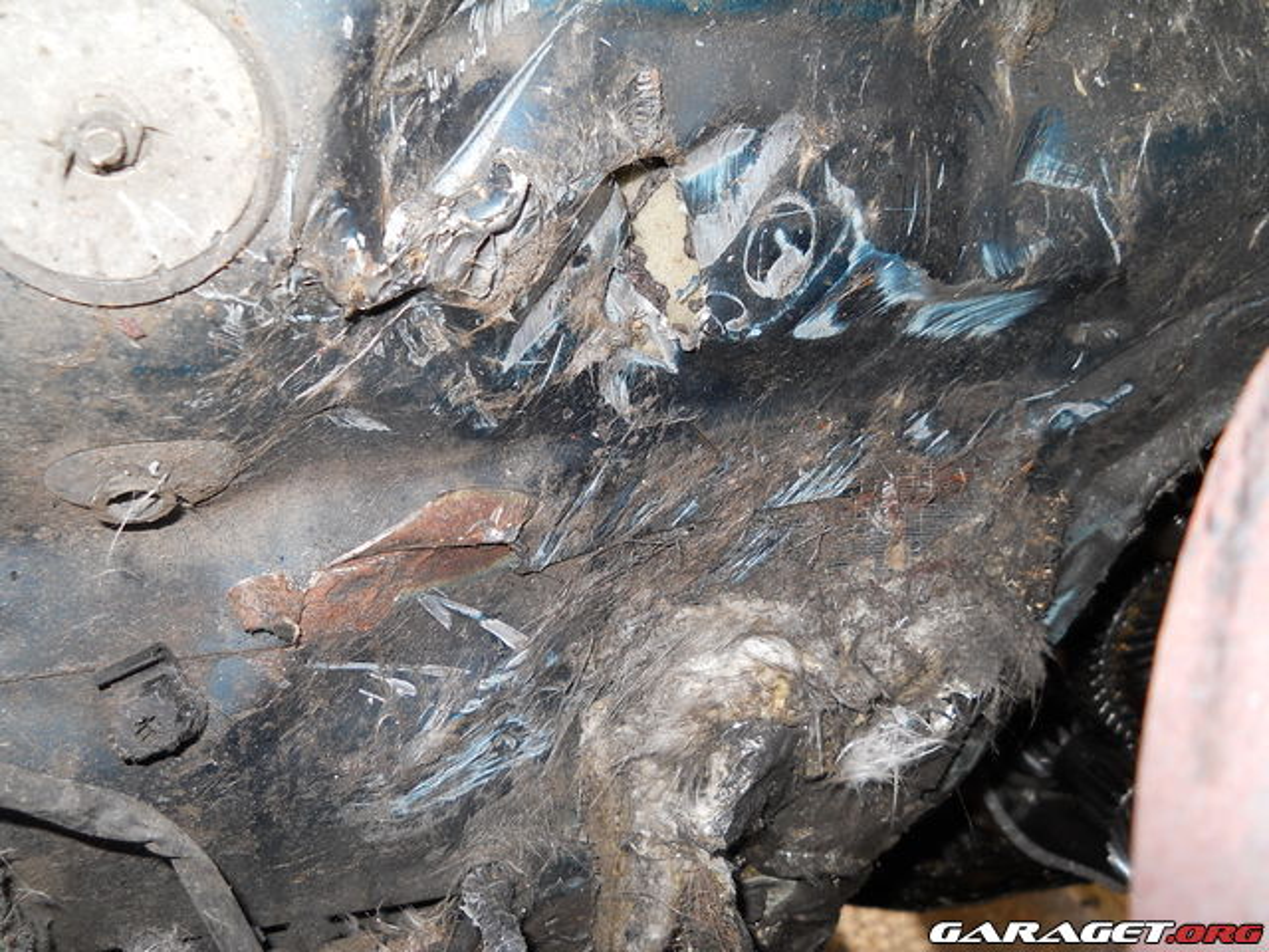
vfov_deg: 35.1
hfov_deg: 45.8
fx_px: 1503
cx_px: 634
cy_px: 476
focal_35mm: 41
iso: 80
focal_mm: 6.72
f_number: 3.1
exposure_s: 1/30
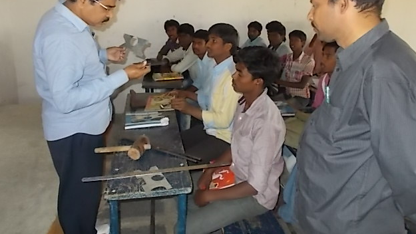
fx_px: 320
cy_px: 82
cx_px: 208
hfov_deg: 66.1
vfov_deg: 39.8
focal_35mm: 29
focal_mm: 4.6
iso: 250
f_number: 3.2
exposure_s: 1/25
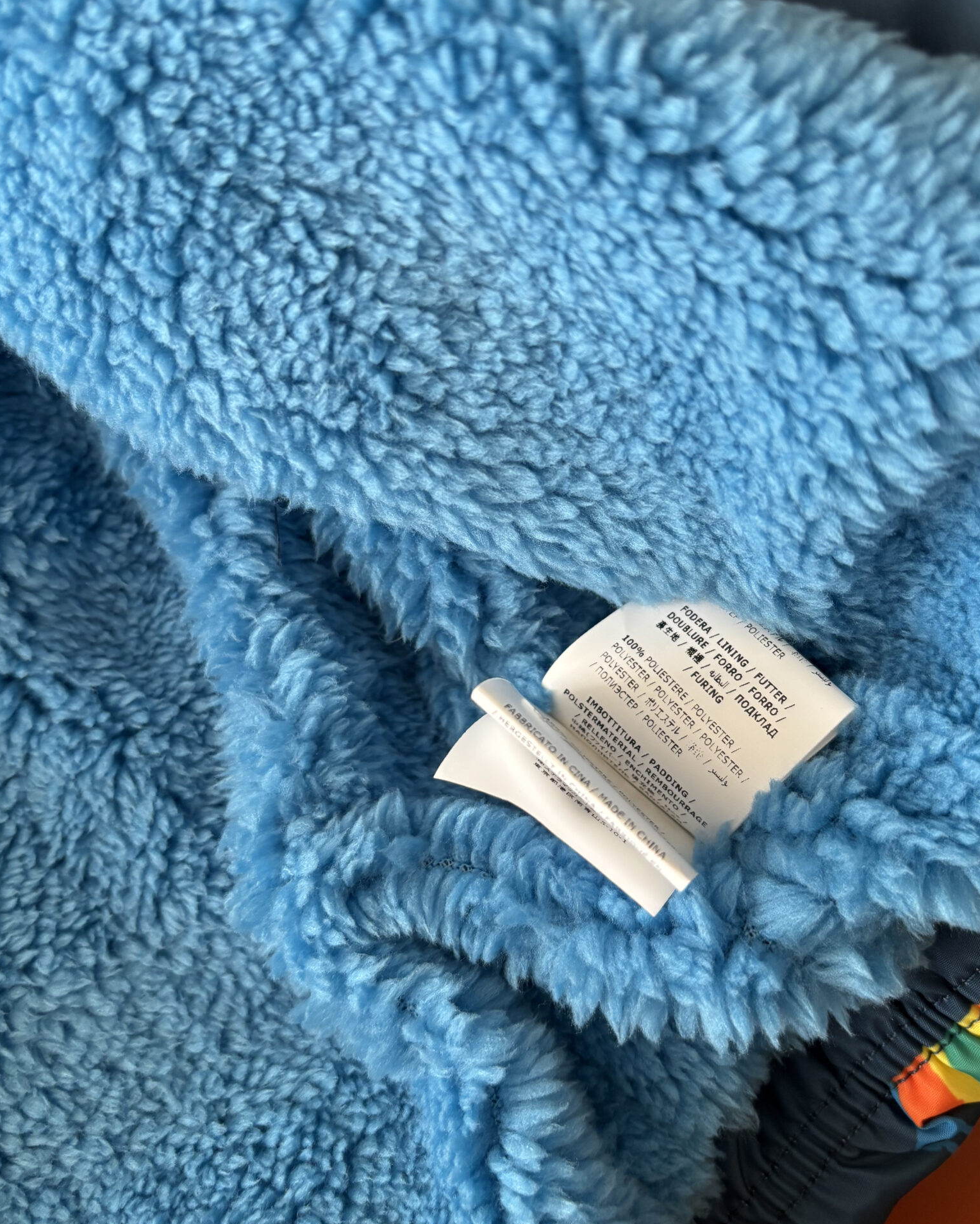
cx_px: 490
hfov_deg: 43.4
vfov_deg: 52.7
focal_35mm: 34
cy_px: 546
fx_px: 1233
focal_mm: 5.96
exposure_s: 1/113
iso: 125
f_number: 1.6
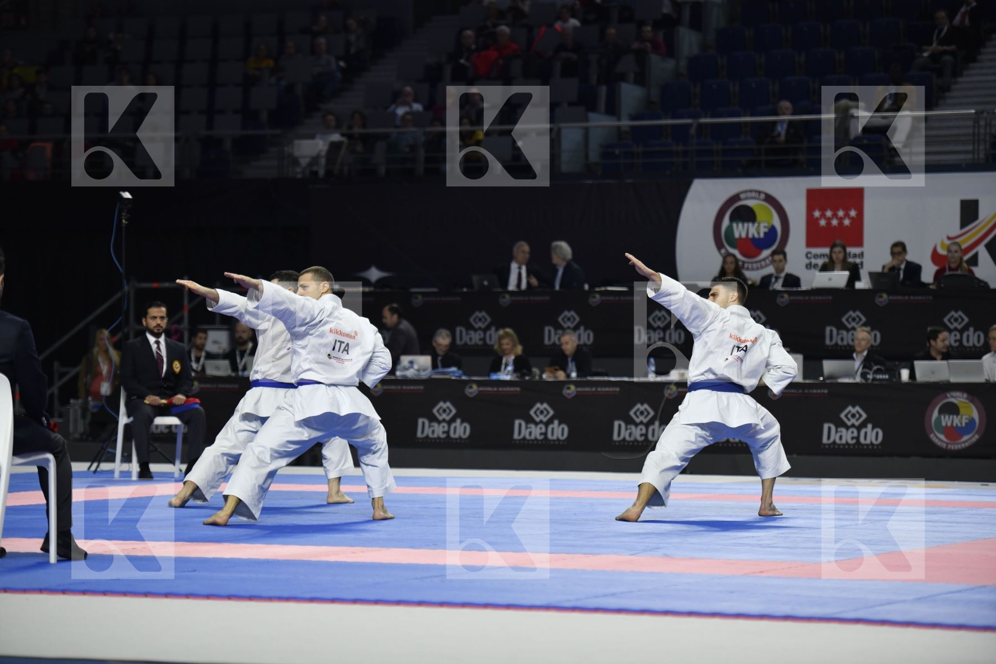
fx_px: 3375
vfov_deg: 11.2
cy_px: 332
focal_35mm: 122
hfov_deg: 16.8
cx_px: 498
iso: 800
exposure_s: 1/800
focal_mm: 122
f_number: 2.8
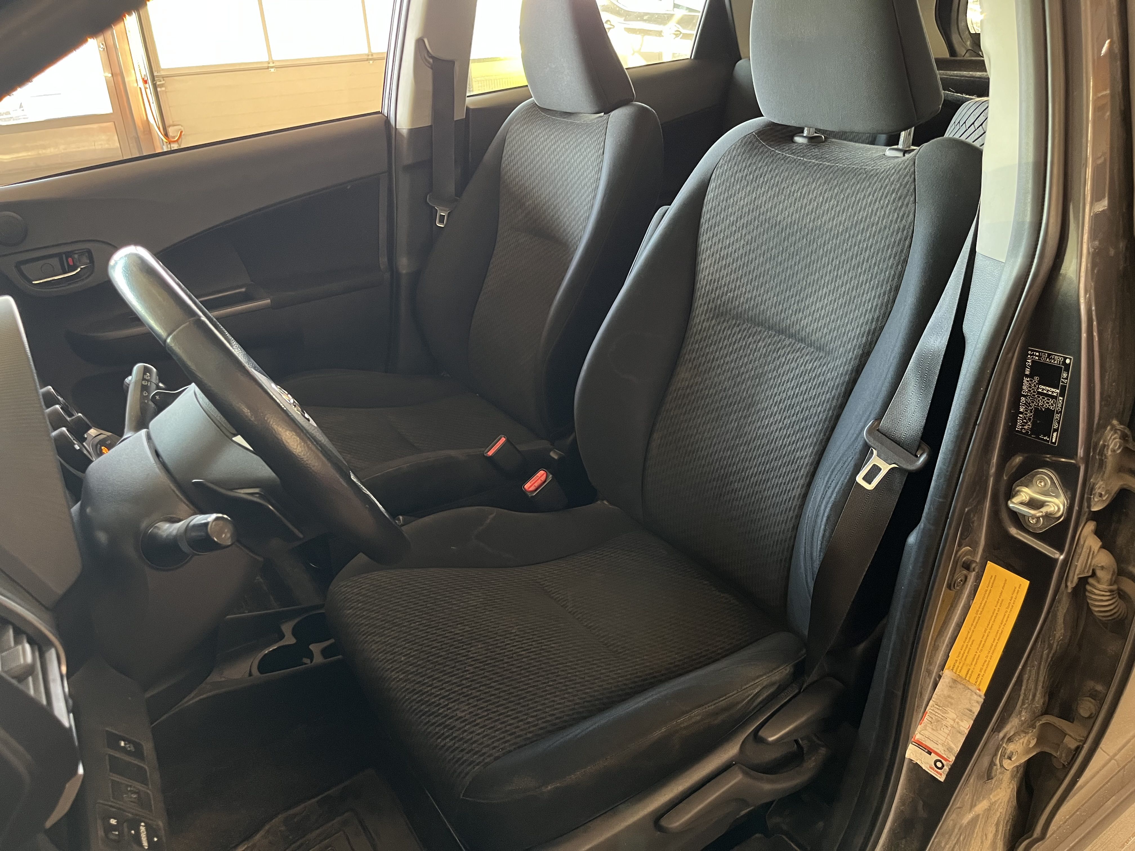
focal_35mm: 26
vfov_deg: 53.1
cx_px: 568
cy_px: 426
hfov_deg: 67.3
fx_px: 852
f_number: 1.6
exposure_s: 1/60
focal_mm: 5.1
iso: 250
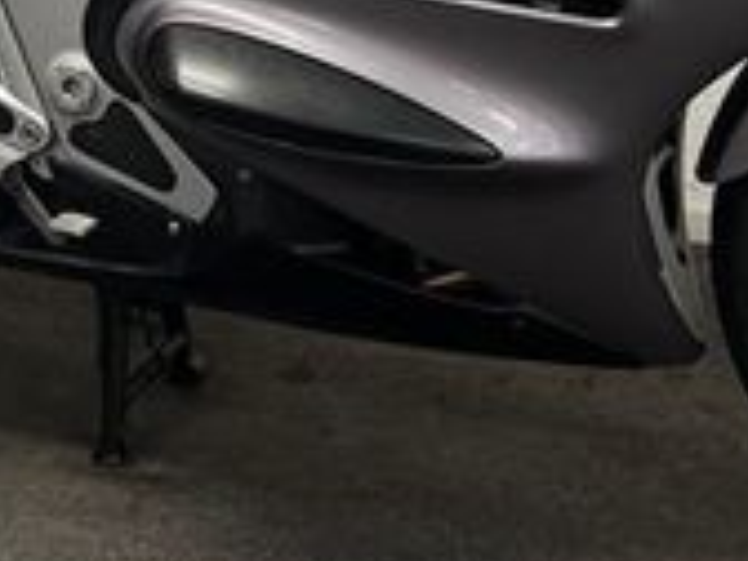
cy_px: -298
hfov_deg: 19.8
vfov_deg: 13.9
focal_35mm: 99
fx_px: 2139
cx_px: 232
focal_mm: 5.1
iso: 125
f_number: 1.6
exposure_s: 1/100
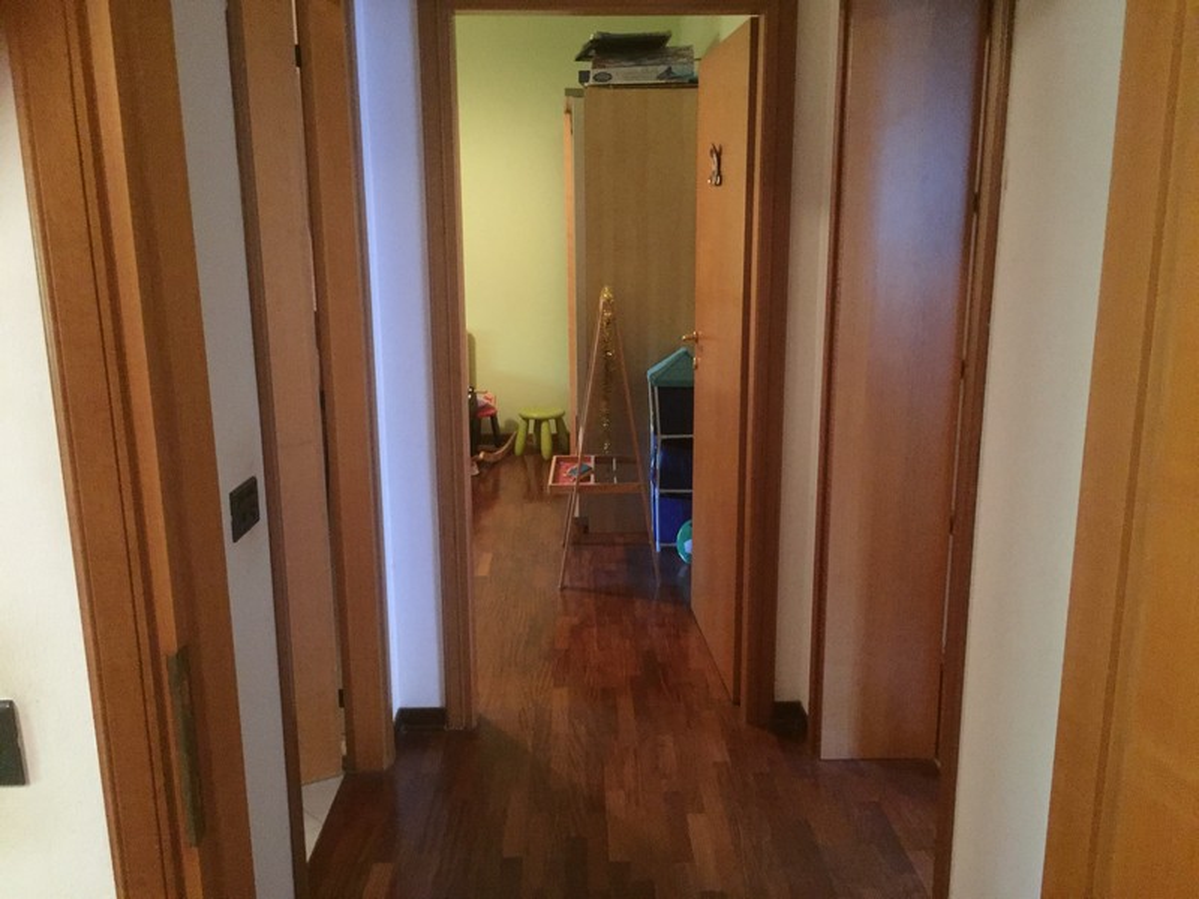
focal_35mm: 29
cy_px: 450
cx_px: 600
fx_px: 1004
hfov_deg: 61.7
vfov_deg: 48.2
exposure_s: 1/17
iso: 400
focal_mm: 4.15
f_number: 2.2
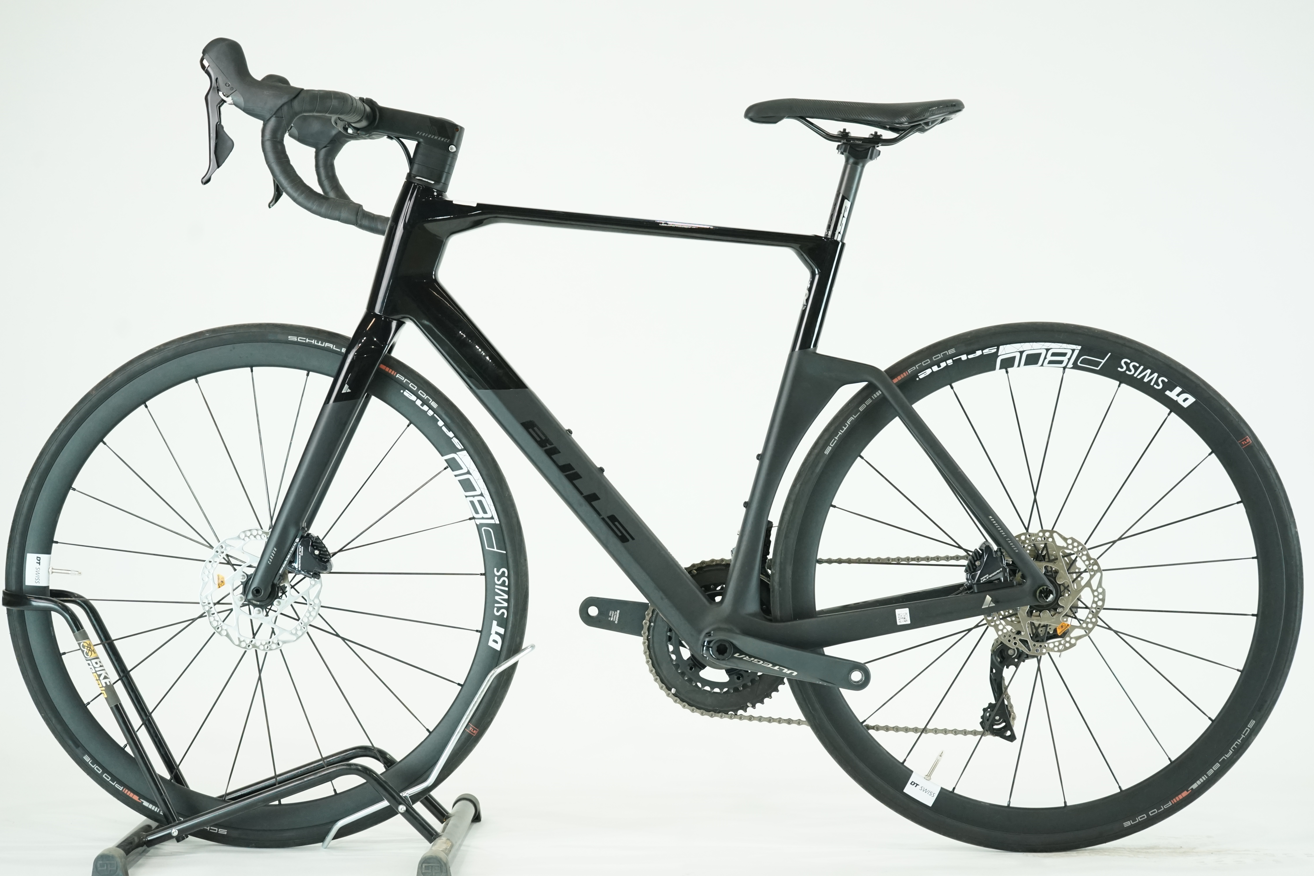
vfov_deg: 20.9
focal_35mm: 65
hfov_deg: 31.0
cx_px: 657
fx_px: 2372
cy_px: 438
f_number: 5.6
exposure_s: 1/200
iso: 2000
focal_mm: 65
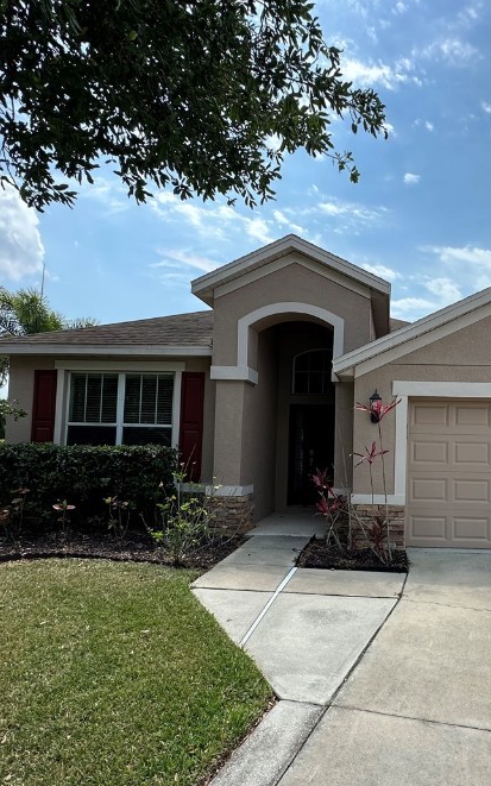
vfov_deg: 77.1
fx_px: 493
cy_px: 420
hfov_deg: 50.5
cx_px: 376
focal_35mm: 23
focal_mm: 2.22
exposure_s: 1/1350
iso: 50
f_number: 2.2
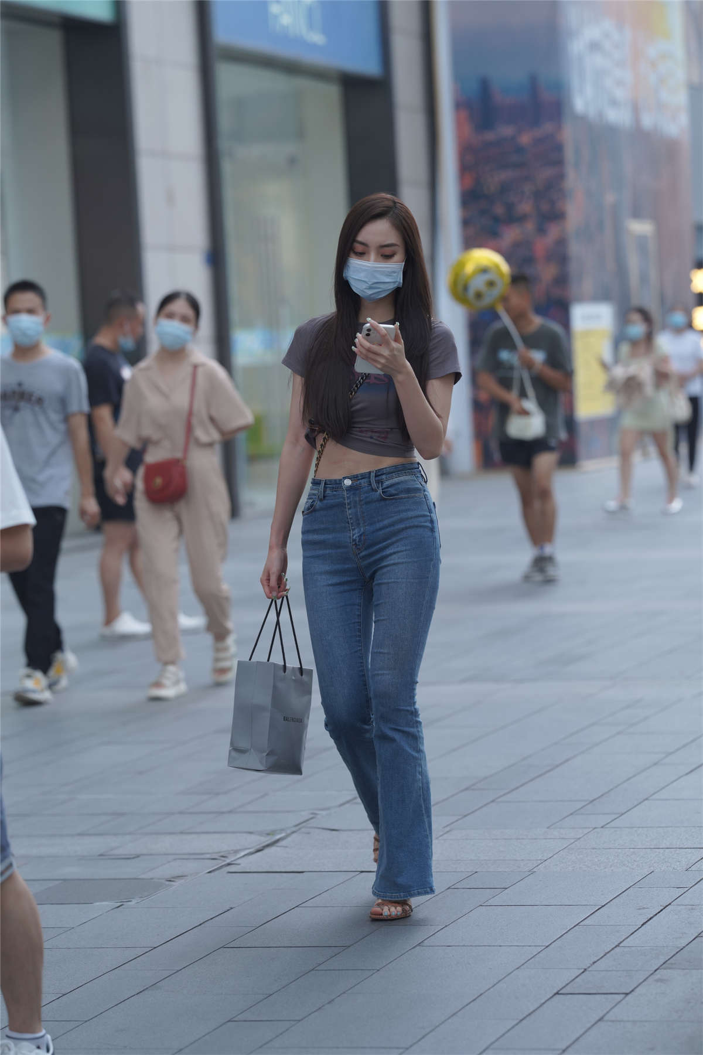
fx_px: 3954
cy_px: 528
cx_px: 352
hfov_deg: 10.2
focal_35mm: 135
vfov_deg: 15.2
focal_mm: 135
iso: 500
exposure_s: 1/400
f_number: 3.5
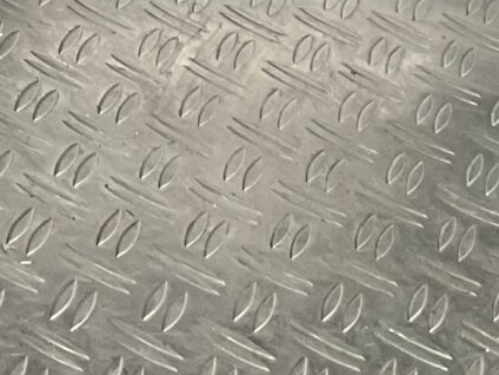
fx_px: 2523
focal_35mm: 175
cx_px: -535
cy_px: -392
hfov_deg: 10.3
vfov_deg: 8.1
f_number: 1.8
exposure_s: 1/120
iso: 50
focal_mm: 3
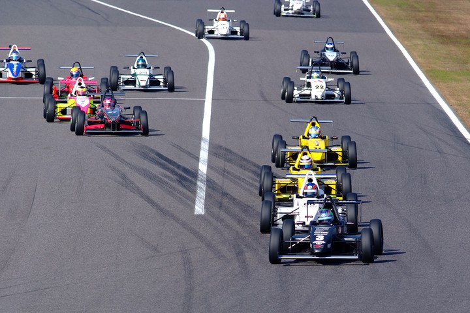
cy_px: 156
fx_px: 5875
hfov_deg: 4.6
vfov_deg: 3.1
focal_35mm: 450
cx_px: 235
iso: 100
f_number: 5.6
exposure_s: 1/500
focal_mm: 300
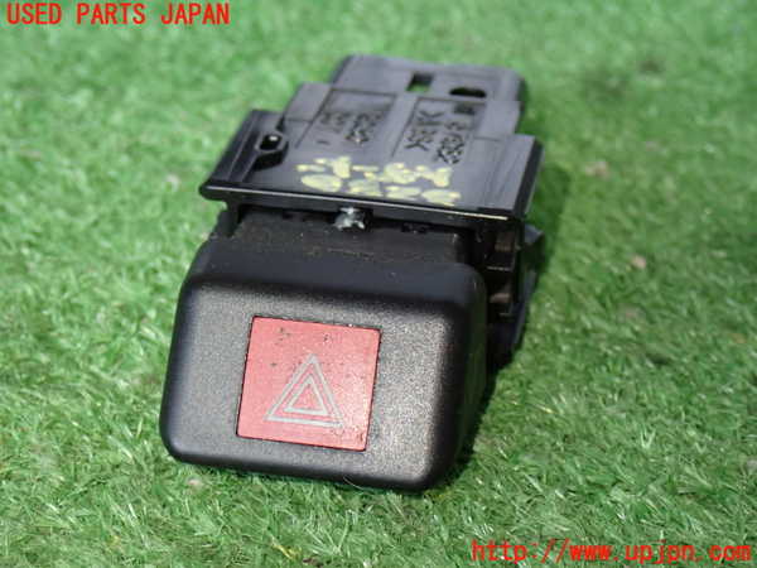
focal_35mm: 77
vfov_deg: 19.1
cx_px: 378
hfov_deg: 25.3
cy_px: 284
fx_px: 1684
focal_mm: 13.65
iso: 800
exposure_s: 1/25
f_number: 4.1
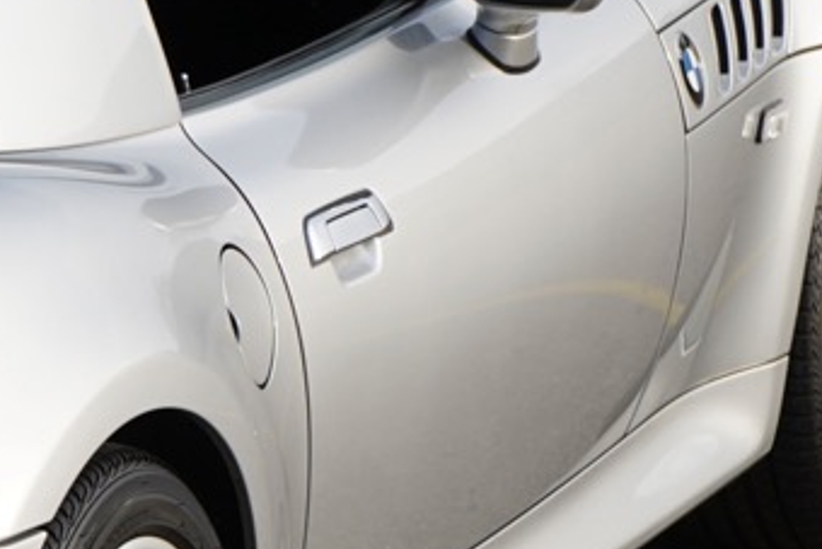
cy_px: 469
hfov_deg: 5.2
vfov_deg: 3.5
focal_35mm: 395
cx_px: -114
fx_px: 9023
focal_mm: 70
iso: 100
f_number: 7.1
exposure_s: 1/250
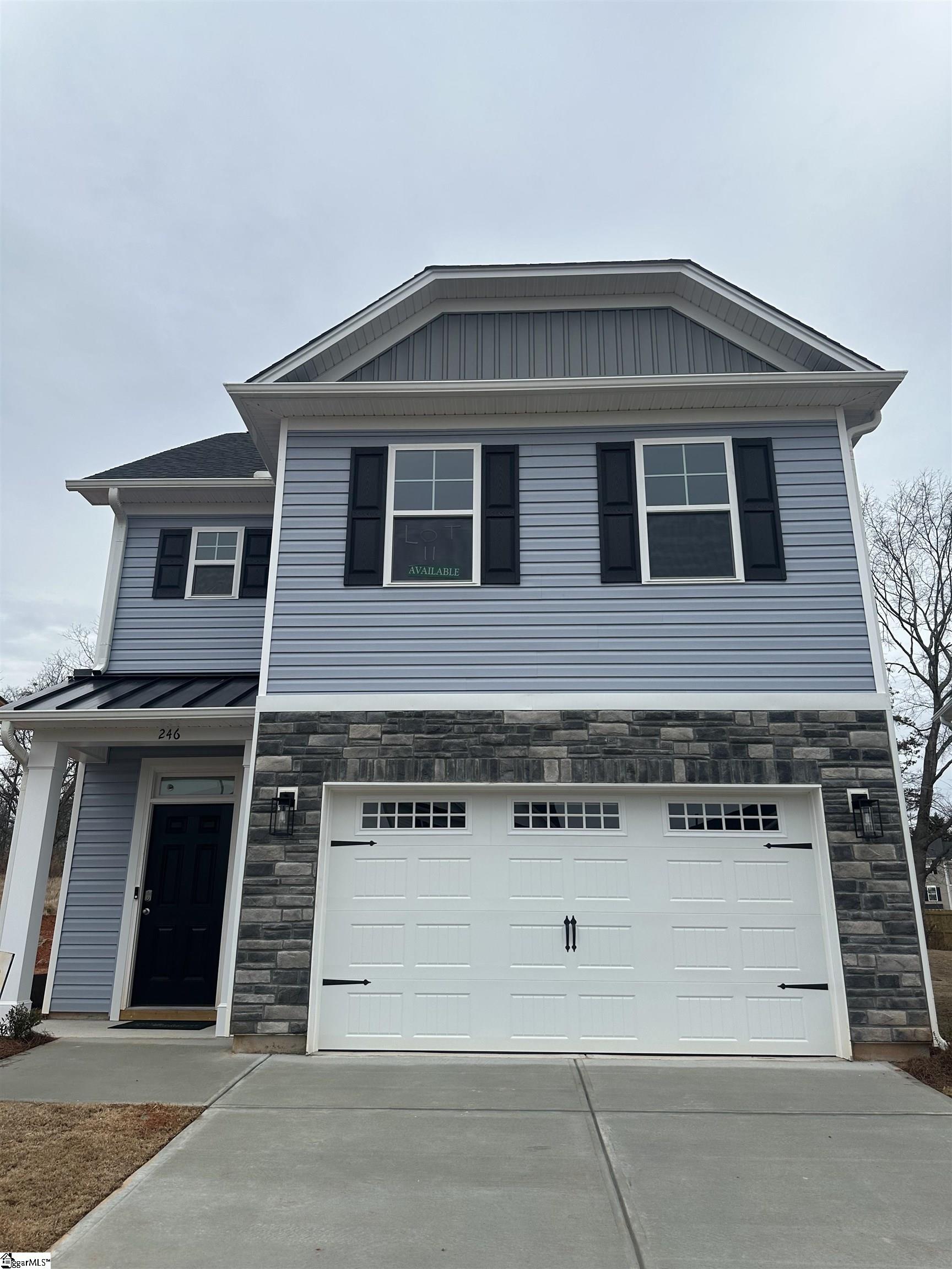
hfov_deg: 56.8
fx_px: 880
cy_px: 634
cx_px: 476
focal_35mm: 24
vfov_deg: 71.6
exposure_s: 1/2967
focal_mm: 6.86
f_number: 1.78
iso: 80
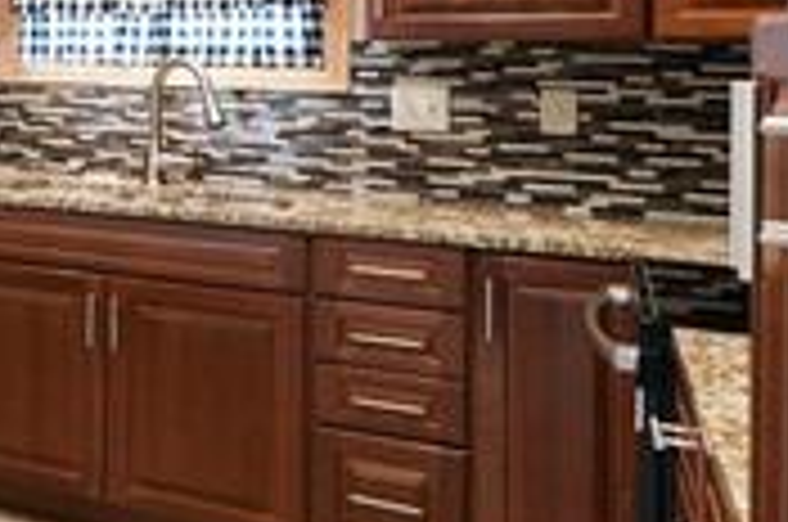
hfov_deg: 24.1
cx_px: -518
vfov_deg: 23.7
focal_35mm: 55
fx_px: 1202
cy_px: 27
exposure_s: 1/5
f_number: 8
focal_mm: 10
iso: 800
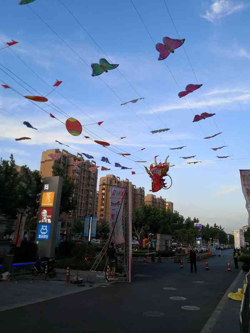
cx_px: 125
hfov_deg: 51.4
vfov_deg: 65.3
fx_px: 260
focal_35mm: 27
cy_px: 166
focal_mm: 3.95
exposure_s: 1/312
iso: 50
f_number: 1.6
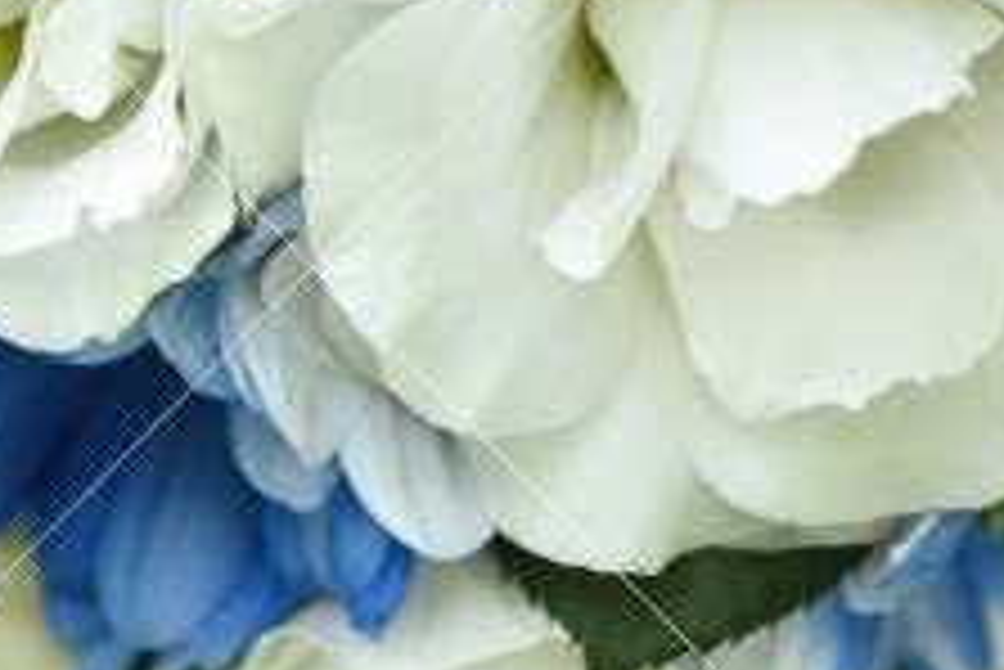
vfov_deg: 2.8
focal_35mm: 495
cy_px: -704
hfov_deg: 4.2
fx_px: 13813
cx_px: 306
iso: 400
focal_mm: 85
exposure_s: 1/640
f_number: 2.2
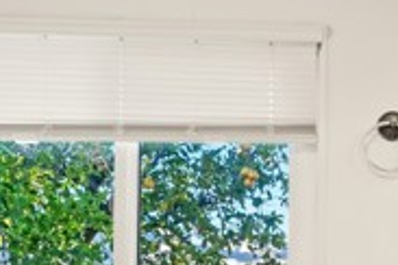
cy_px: 301
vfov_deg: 25.3
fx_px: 542
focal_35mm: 49
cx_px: 302
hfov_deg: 39.2
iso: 1000
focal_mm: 14
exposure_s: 1/25
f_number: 8
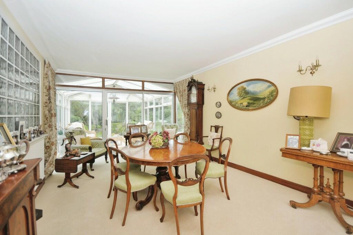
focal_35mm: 16
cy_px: 118
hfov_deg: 95.0
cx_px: 176
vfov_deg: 72.0
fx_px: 162
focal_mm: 11
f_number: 5
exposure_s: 1/60
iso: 200
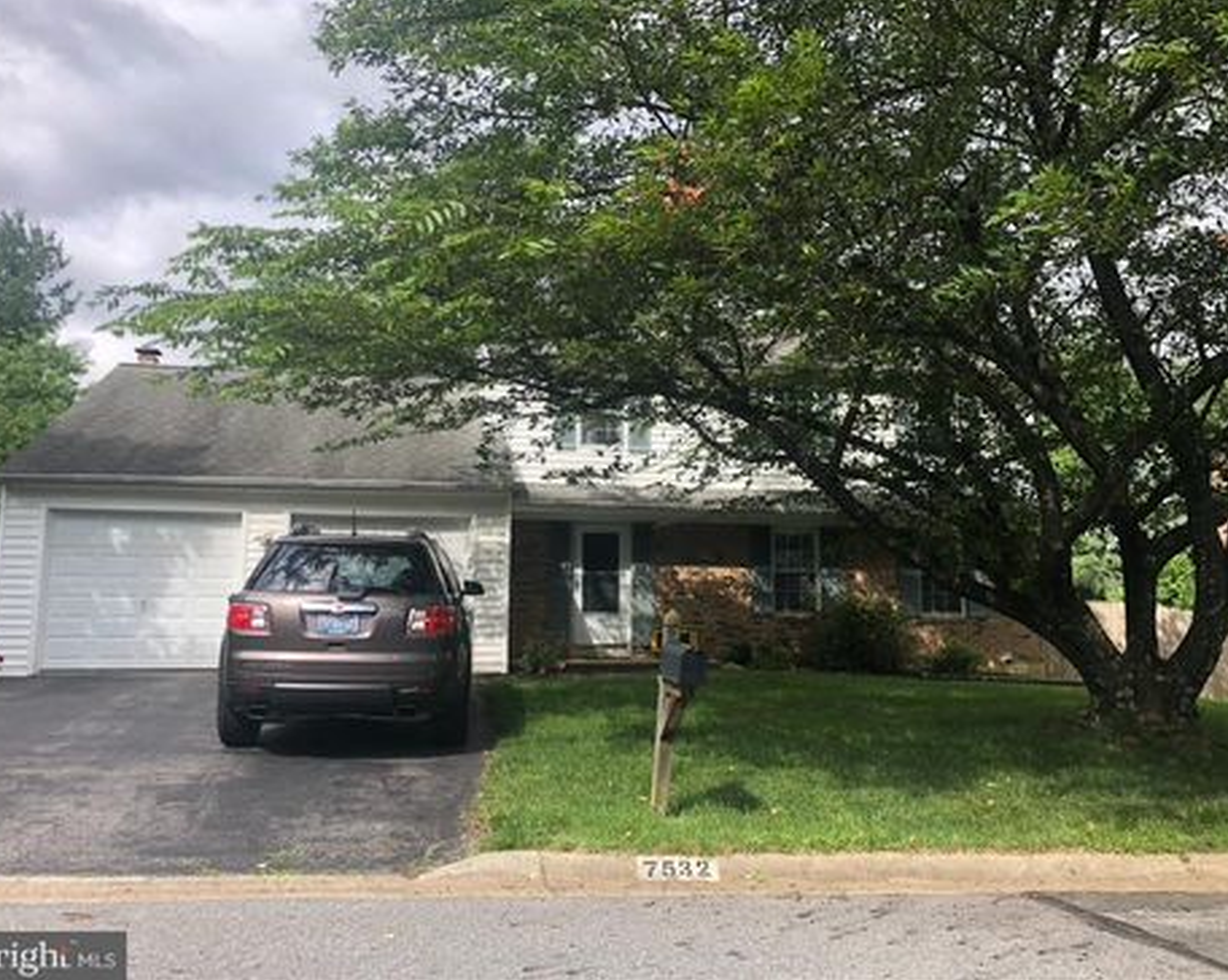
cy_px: 481
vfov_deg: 48.4
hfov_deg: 58.8
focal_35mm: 30
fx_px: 1089
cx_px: 636
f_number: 1.8
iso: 20
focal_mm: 4
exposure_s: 1/762
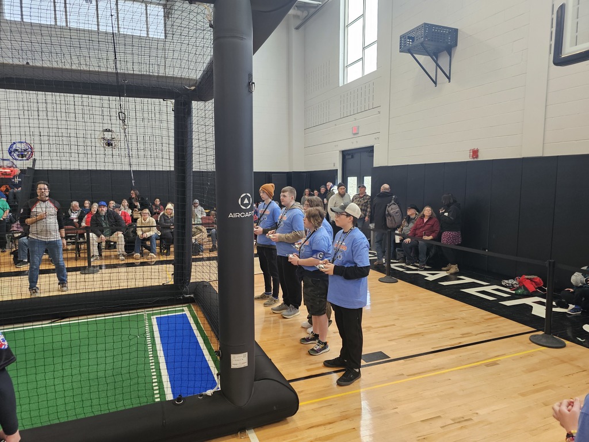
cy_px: 221
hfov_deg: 73.9
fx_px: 391
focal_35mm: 23
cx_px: 294
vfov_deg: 58.9
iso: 200
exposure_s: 1/180
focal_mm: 6.3
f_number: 1.7
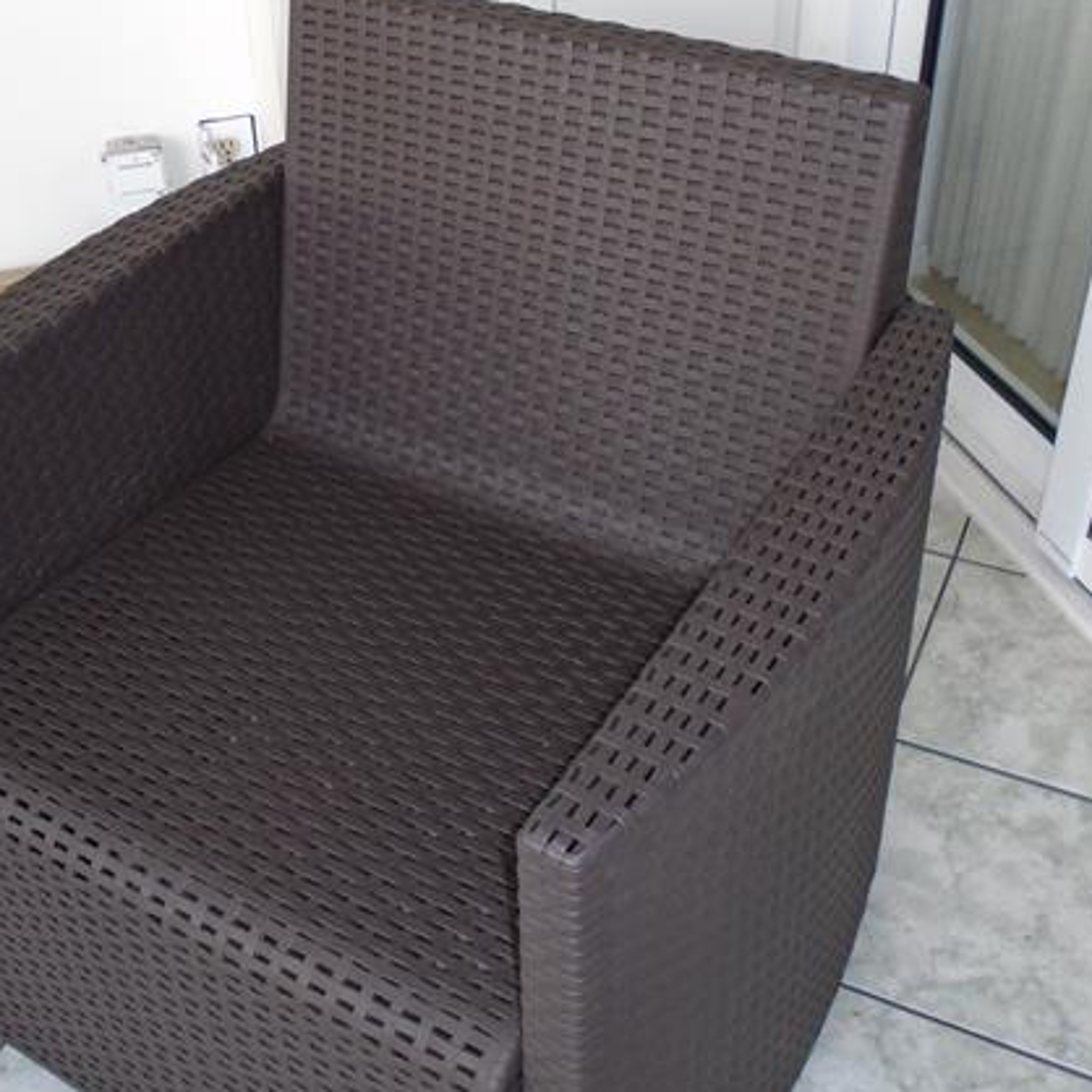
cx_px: 478
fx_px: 1570
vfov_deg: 38.0
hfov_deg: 38.3
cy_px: 381
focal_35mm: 44
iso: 100
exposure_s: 1/50
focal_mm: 4.6
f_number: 3.2
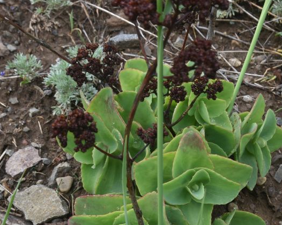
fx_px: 968
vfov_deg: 13.1
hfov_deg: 16.5
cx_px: 220
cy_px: 221
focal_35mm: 116
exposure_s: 1/125
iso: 500
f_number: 11
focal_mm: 50
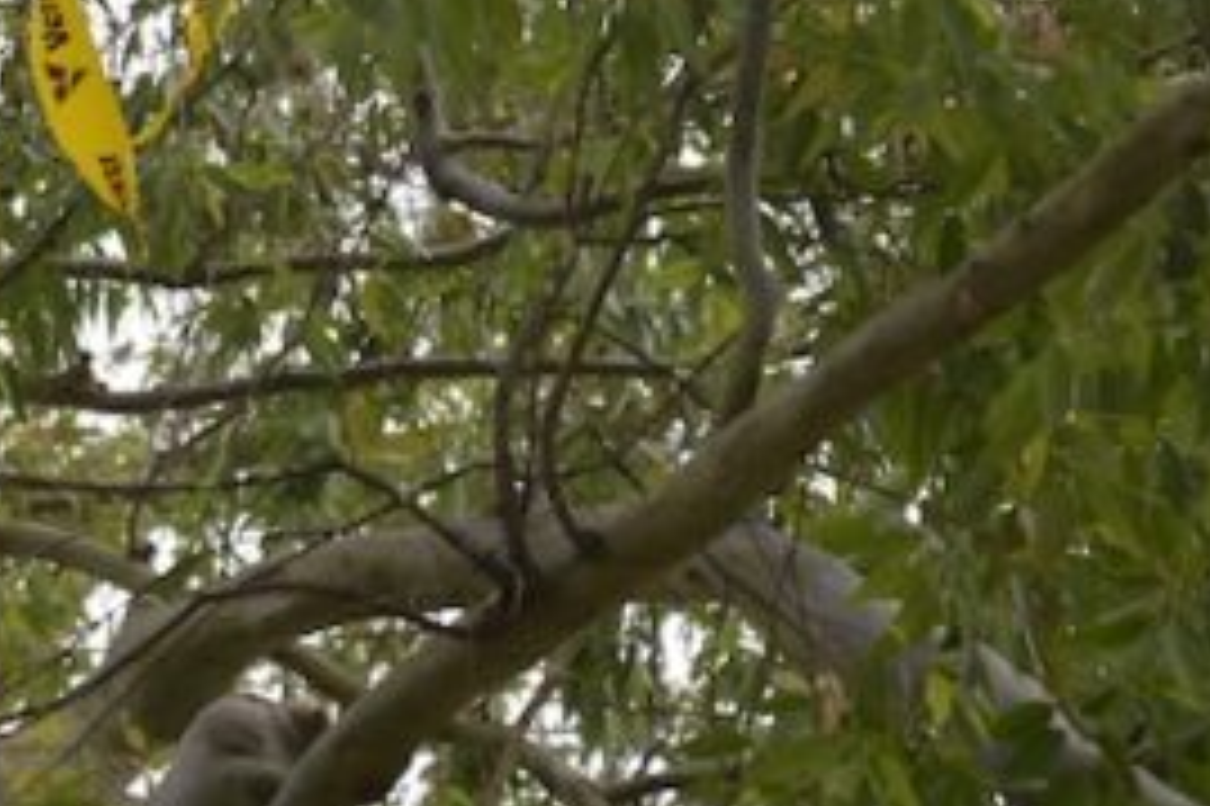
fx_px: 10883
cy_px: -356
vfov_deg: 4.2
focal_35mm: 324
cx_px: -499
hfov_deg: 6.3
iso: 450
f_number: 5.6
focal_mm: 85
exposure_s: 1/400
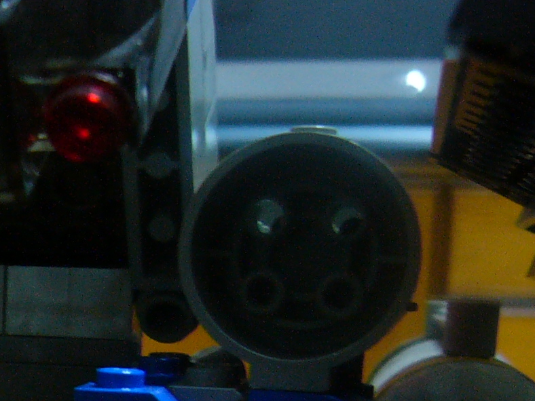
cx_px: -98
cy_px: 488
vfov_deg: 15.6
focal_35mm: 91
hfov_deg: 20.2
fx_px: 1406
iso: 200
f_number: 2.8
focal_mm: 5.8
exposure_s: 1/8
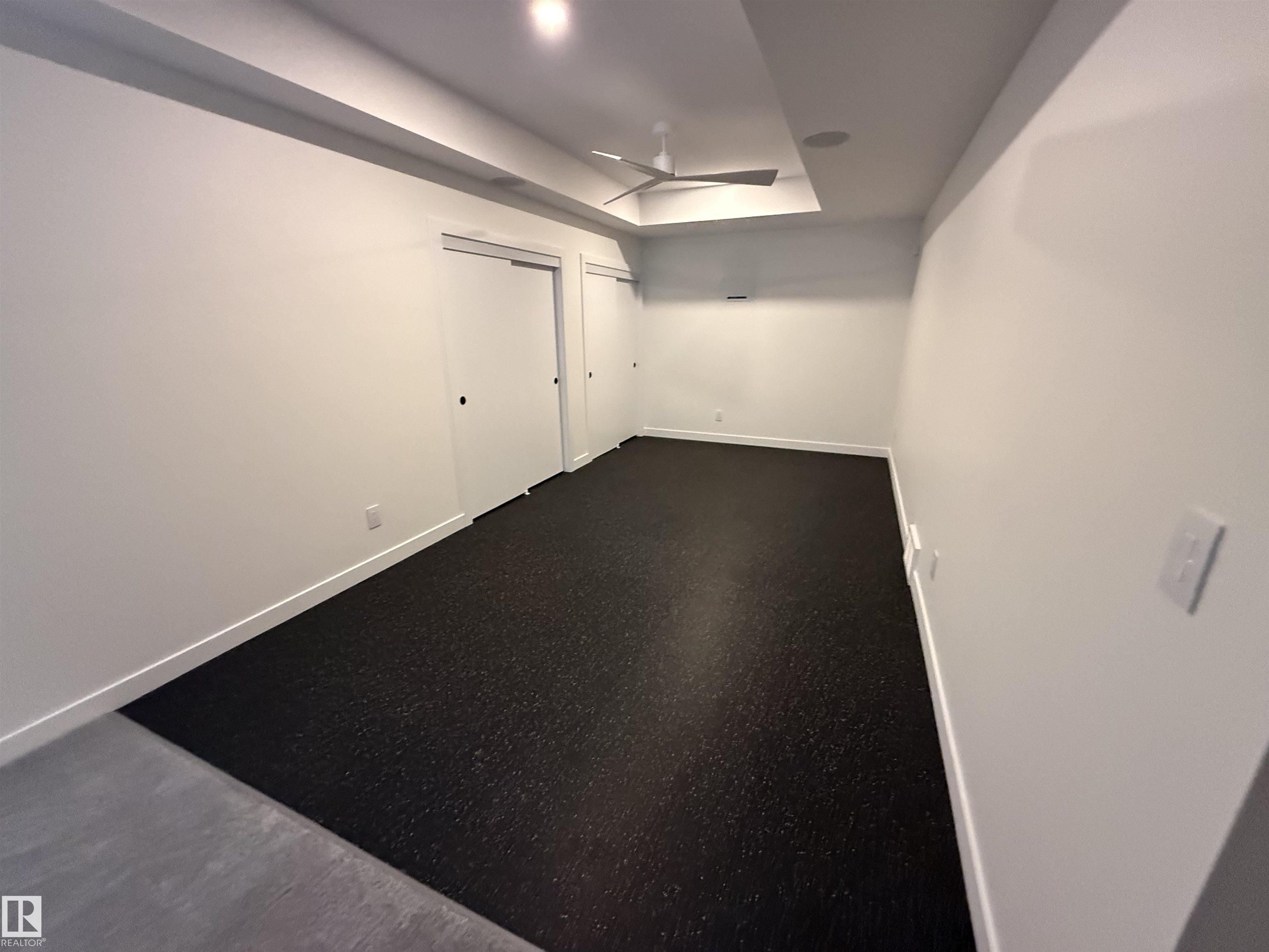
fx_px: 513
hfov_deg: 102.1
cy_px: 476
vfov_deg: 85.7
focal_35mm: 14
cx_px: 634
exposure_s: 1/60
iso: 800
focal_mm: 2.22
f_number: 2.2
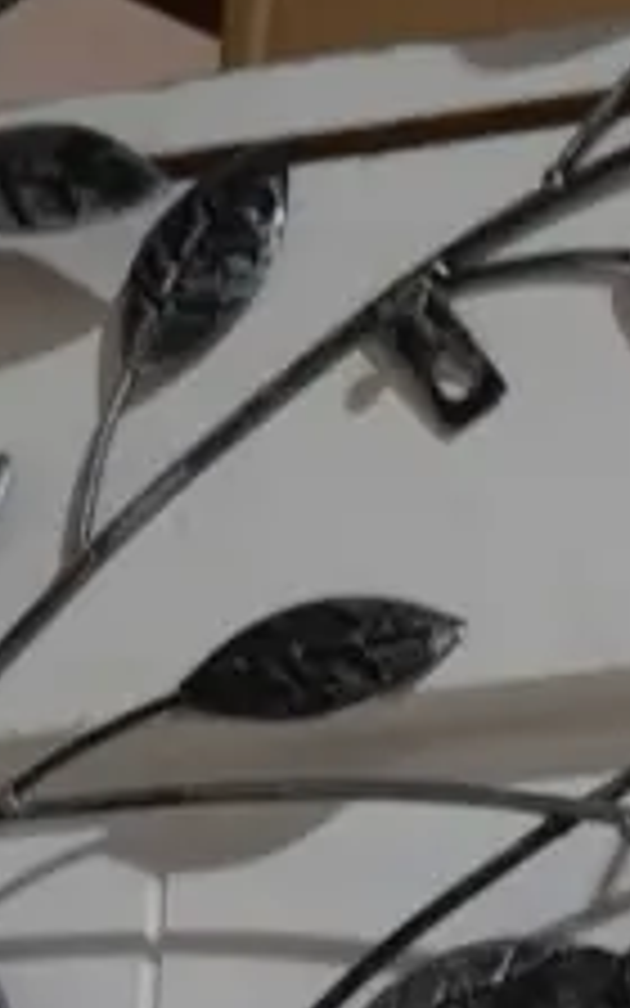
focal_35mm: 184
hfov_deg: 7.1
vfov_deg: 10.8
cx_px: 416
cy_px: 1701
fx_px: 5055
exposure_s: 1/60
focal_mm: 19
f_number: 4.1
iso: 500
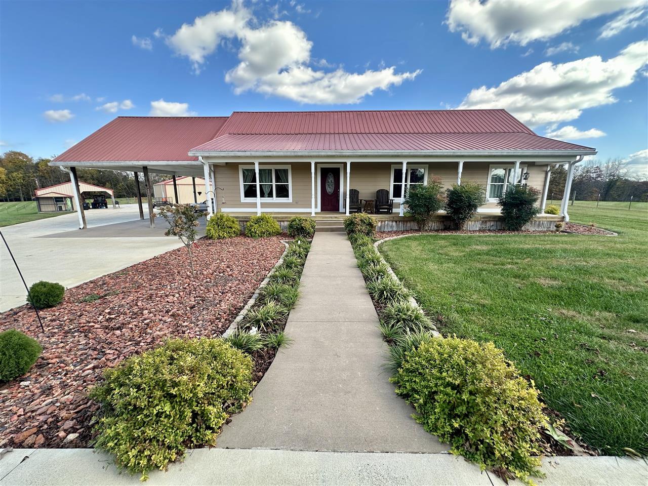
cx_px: 324
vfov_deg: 85.7
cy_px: 243
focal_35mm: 14
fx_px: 262
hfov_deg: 102.1
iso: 40
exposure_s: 1/359
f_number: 2.2
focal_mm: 2.22
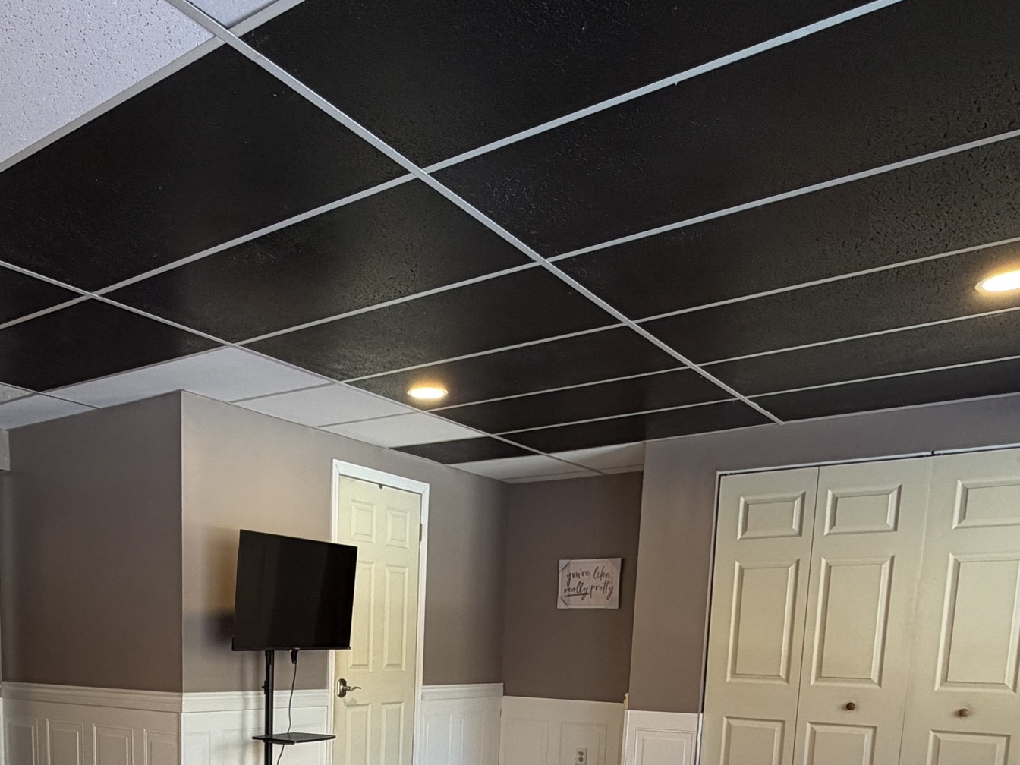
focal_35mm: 32
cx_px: 330
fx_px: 943
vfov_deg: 38.9
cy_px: 773
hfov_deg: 55.5
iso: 200
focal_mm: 2.22
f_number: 2.2
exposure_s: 1/60
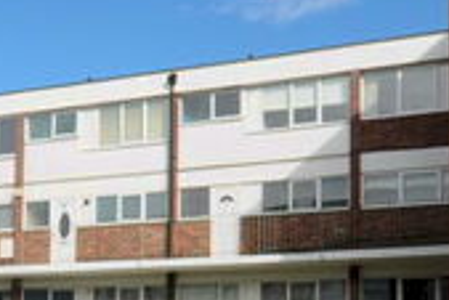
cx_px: 104
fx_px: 774
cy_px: 323
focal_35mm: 62
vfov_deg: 21.0
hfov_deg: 31.7
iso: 200
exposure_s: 1/250
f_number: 8
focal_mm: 10
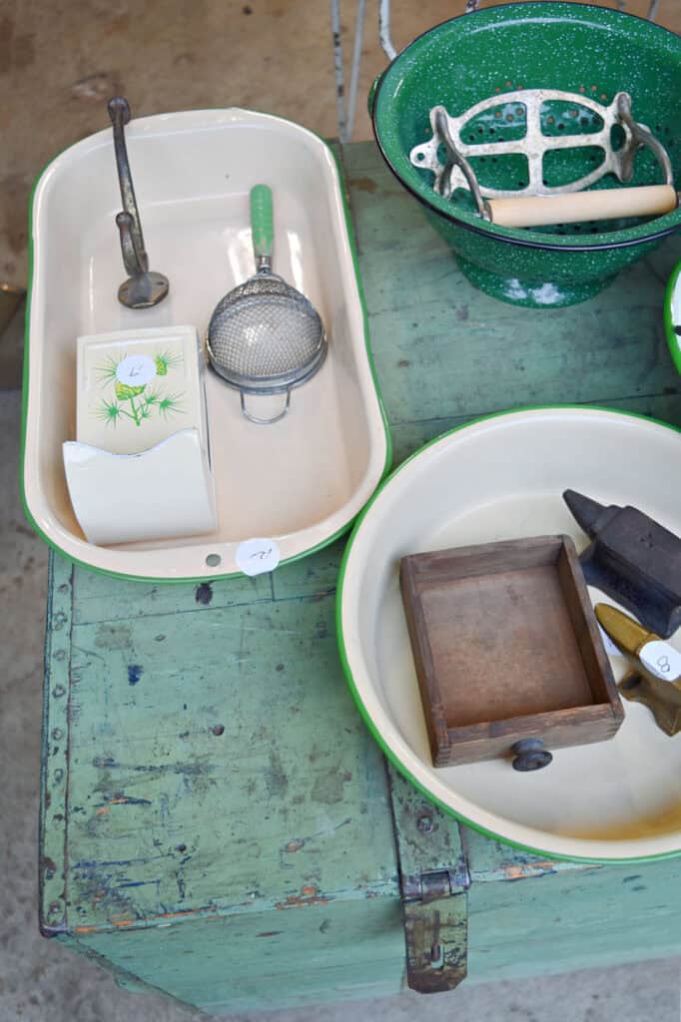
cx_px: 340
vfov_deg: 51.3
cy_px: 511
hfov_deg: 35.5
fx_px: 1065
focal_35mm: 38
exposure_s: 1/60
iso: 450
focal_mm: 25
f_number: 4
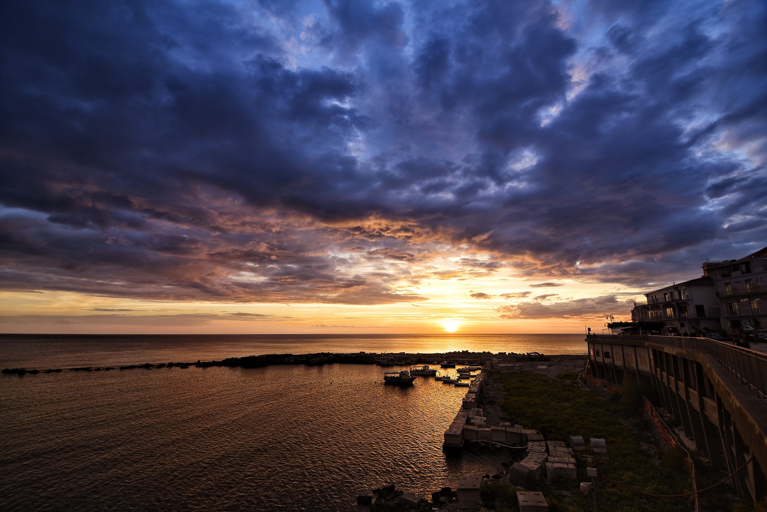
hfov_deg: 96.7
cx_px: 384
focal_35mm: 16
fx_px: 341
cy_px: 256
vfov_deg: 73.8
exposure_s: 1/125
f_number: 6.3
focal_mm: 16
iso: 100
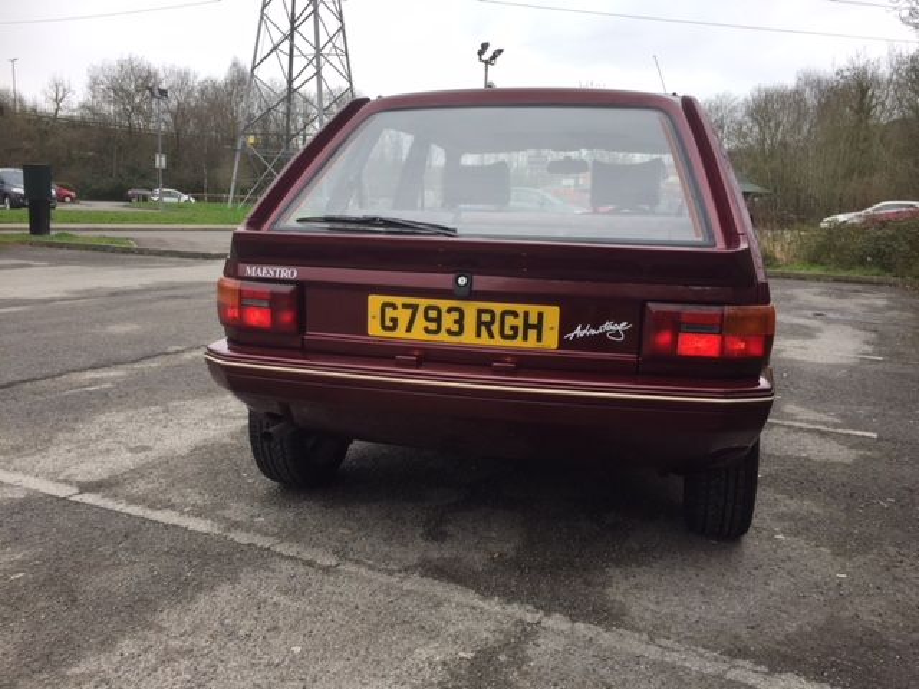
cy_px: 344
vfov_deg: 48.2
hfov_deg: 61.7
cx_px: 460
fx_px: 770
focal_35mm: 29
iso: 32
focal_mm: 4.15
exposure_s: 1/267
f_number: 2.2
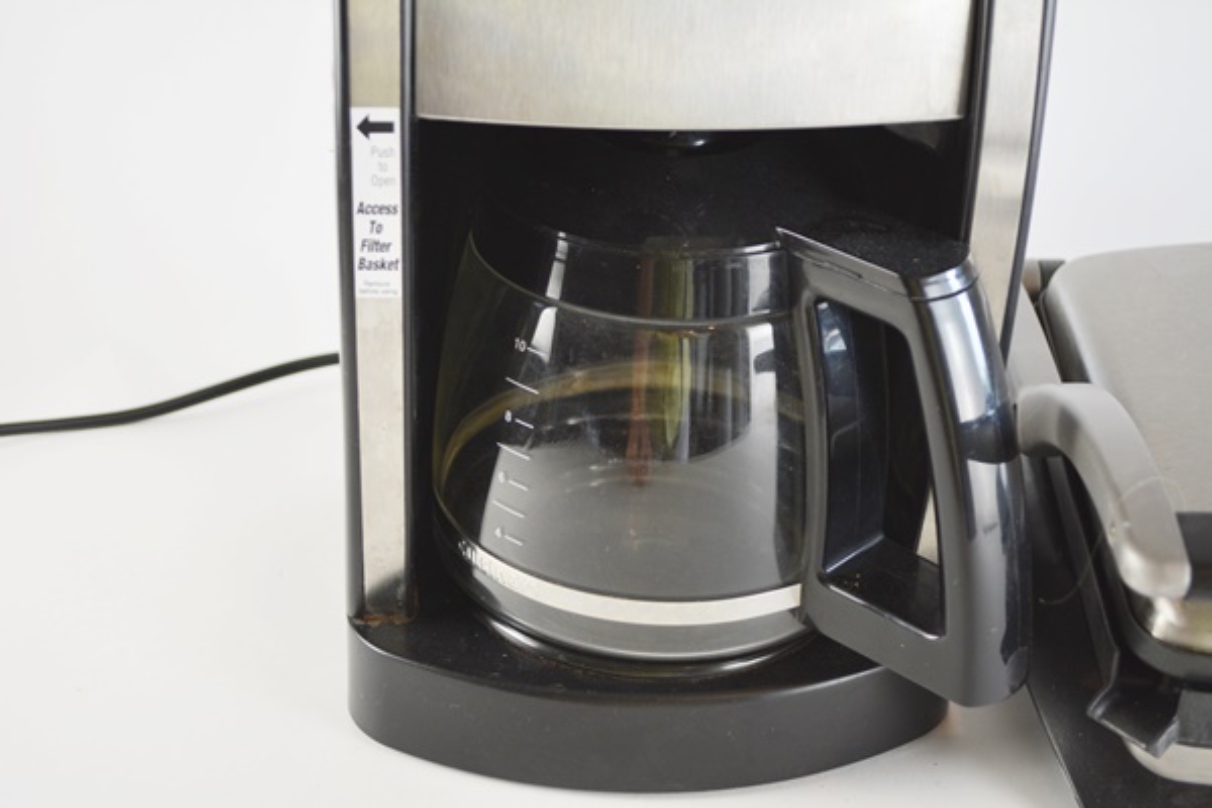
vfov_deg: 23.8
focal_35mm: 57
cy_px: 404
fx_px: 1919
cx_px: 606
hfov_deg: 35.1
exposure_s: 1/80
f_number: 5
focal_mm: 38
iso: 400
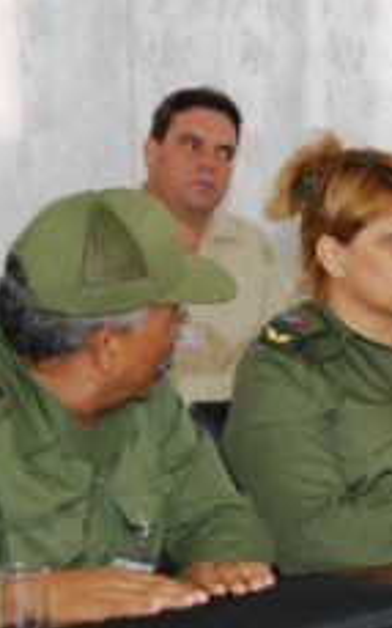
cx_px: 444
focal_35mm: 169
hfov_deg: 7.7
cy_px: 343
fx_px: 2891
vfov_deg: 12.4
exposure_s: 1/60
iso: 250
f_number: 5
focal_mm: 62
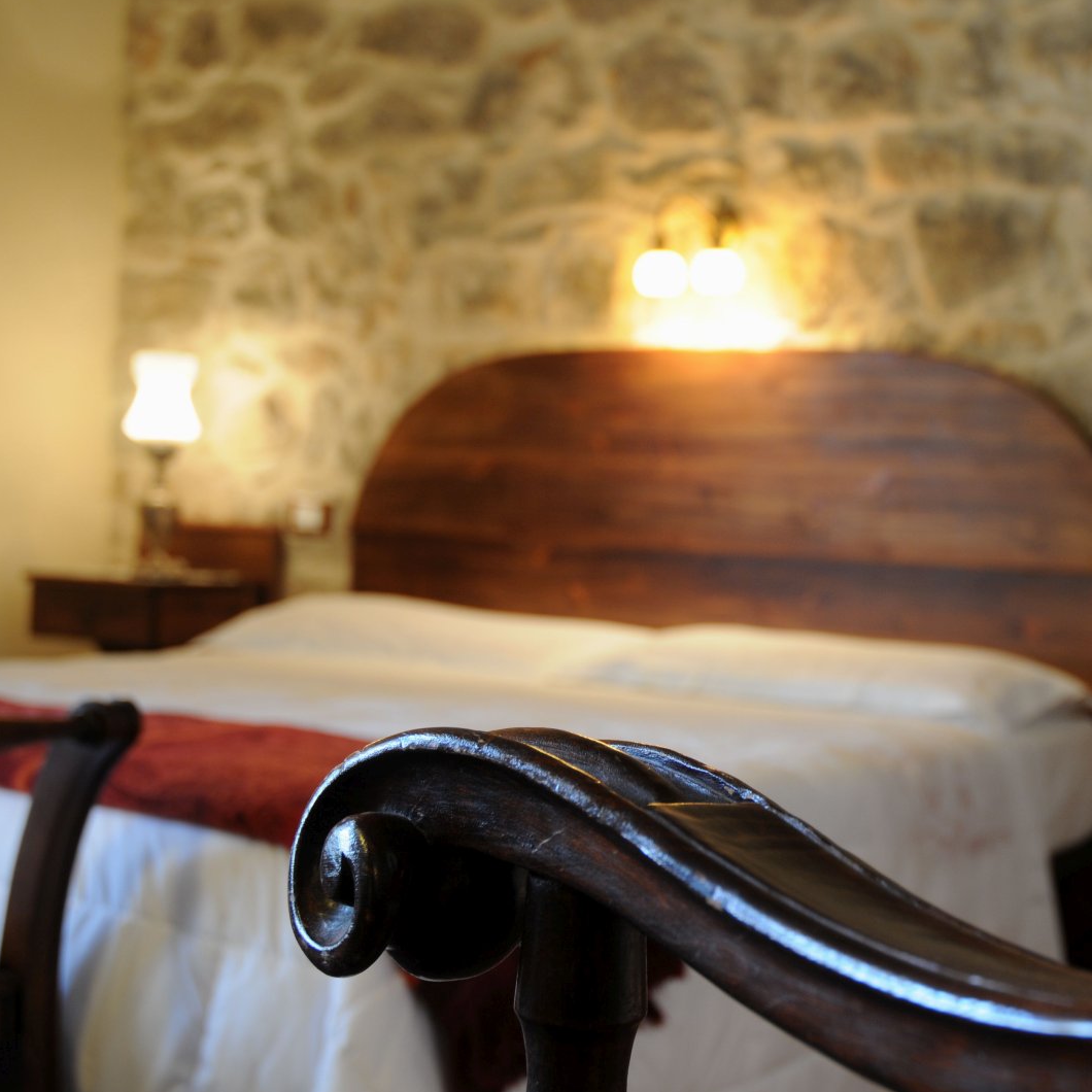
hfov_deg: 29.9
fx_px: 2022
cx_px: 784
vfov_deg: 30.2
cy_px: 551
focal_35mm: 57
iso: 200
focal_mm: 29
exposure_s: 1/10
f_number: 3.8
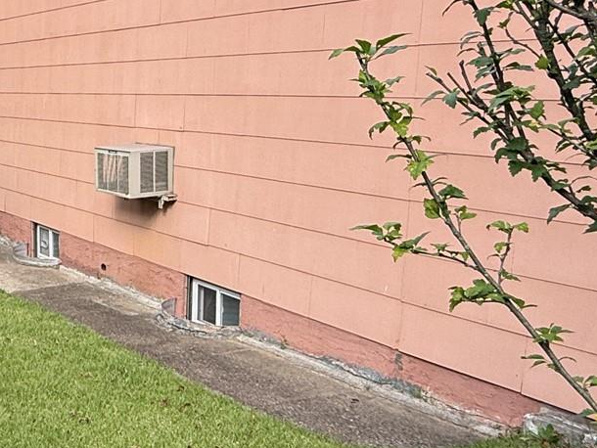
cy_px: 187
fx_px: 811
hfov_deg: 34.2
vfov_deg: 30.8
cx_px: -79
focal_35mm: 47
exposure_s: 1/237
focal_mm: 2.22
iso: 50
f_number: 2.2
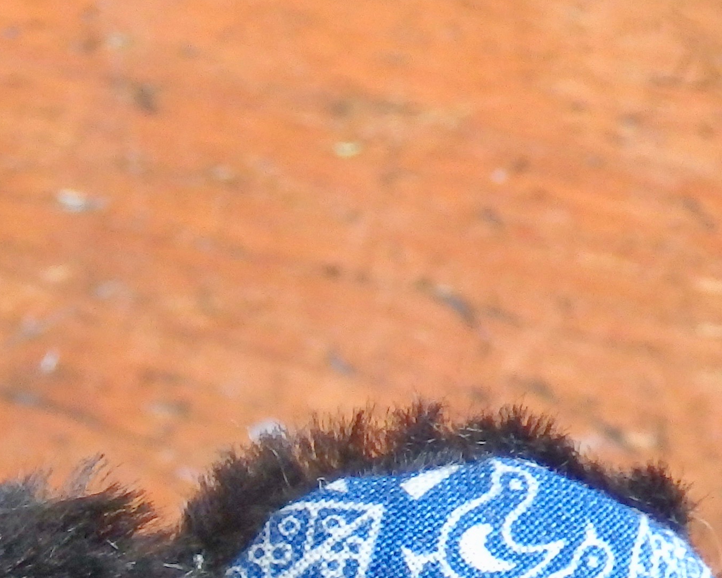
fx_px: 3846
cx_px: -390
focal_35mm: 180
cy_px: 827
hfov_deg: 10.3
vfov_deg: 8.4
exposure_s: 1/50
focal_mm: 9.8
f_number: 4.1
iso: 400
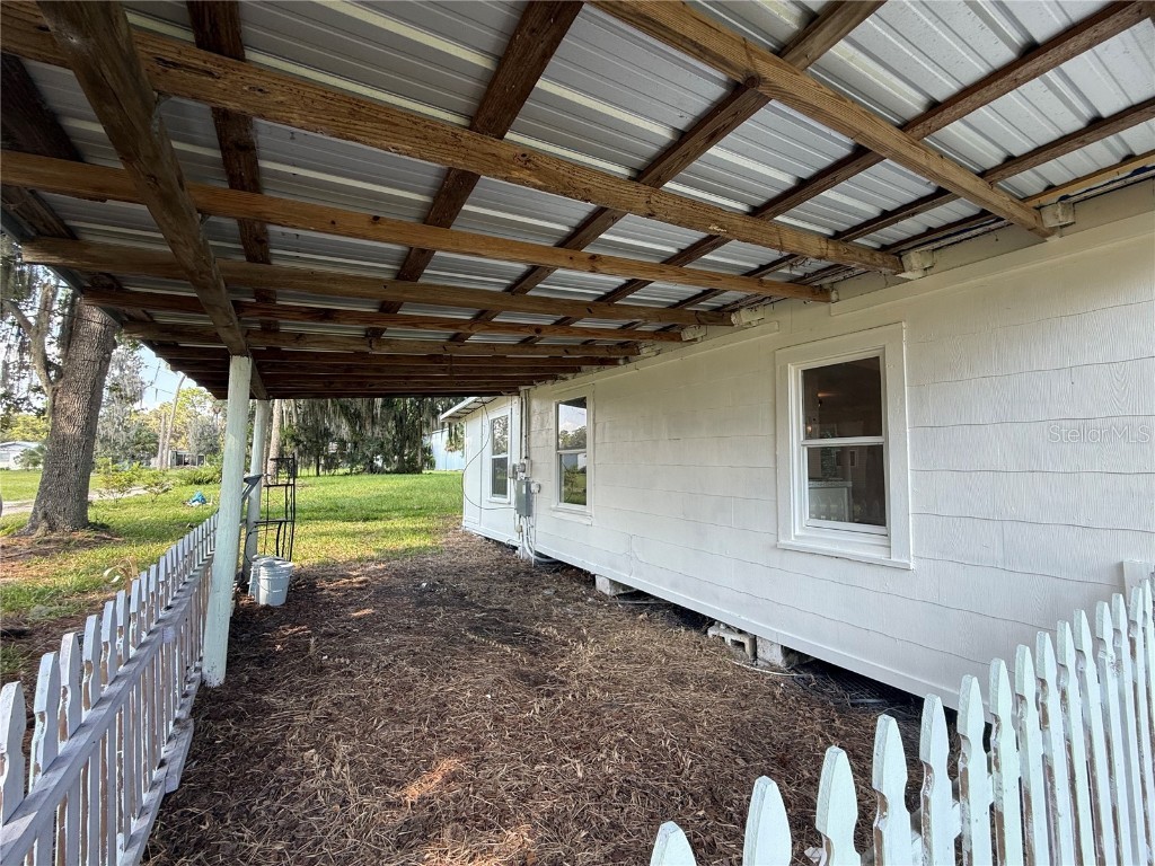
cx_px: 578
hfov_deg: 102.1
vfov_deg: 85.7
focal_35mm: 14
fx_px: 467
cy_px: 433
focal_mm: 2.22
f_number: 2.2
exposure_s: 1/168
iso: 50
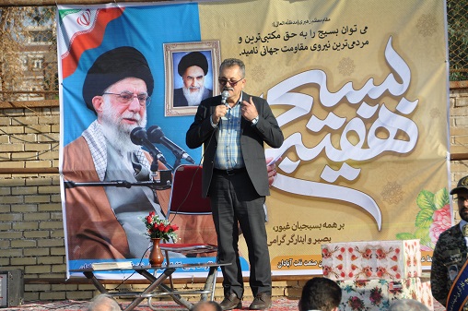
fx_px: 2044
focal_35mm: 158
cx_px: 234
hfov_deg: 13.1
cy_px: 156
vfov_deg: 8.7
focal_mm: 105
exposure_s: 1/640
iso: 200
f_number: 6.3
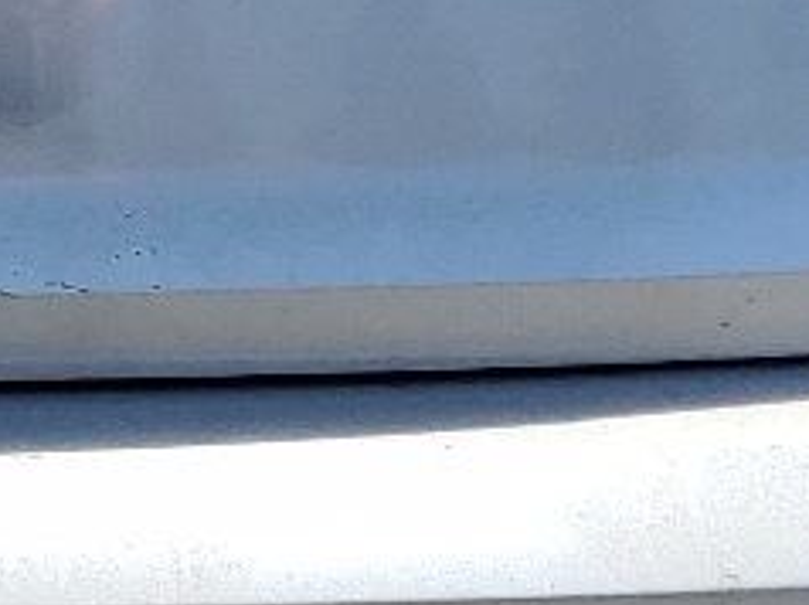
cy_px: 65
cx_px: -343
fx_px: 4086
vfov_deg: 8.4
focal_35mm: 175
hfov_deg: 10.9
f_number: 1.5
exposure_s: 1/3333
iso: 50
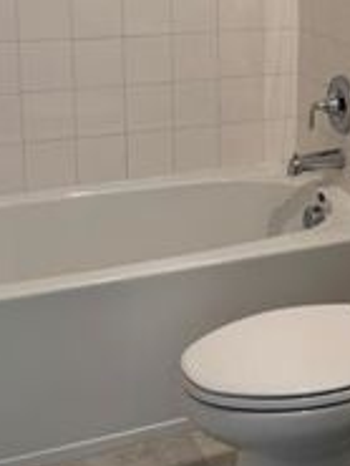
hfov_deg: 20.8
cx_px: 321
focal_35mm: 69
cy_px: 83
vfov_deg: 27.5
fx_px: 929
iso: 200
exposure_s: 1/120
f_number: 1.78
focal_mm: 6.76
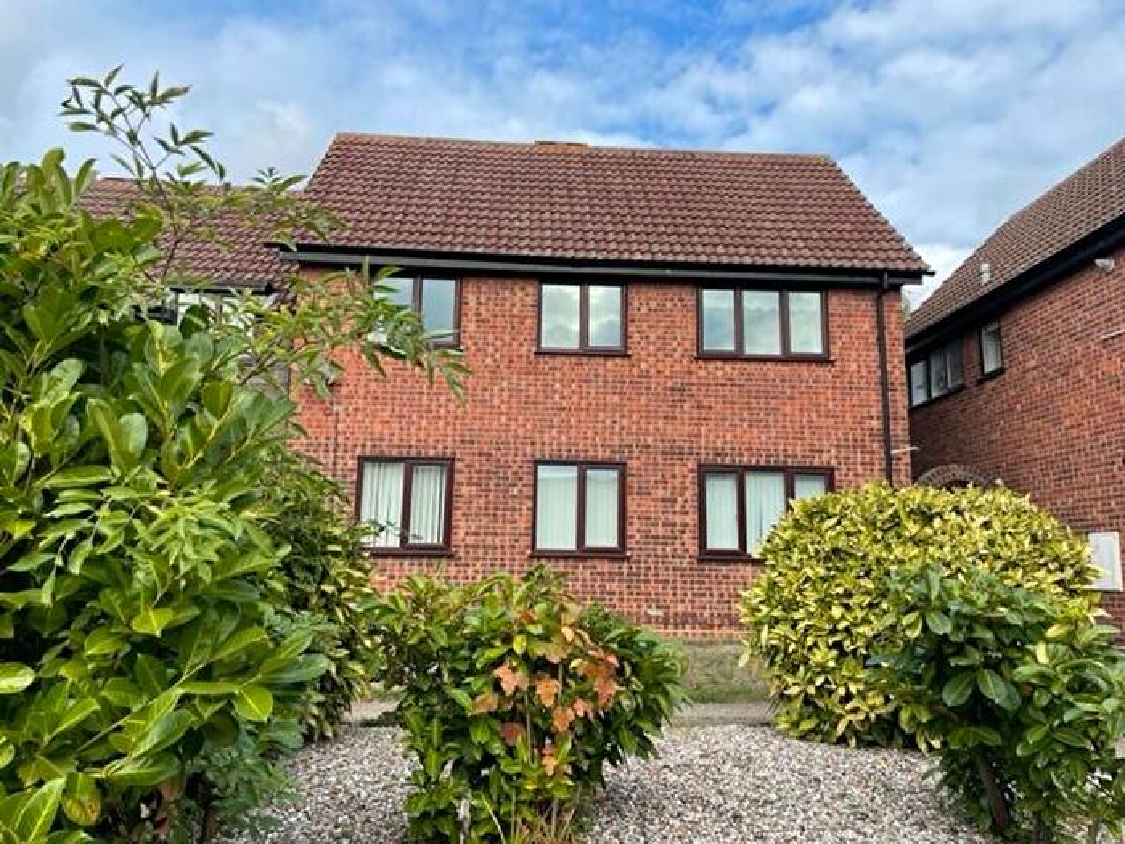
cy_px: 422
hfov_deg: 67.3
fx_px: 845
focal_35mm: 26
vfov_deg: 53.1
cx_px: 562
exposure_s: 1/1511
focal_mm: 4.2
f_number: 1.6
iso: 32
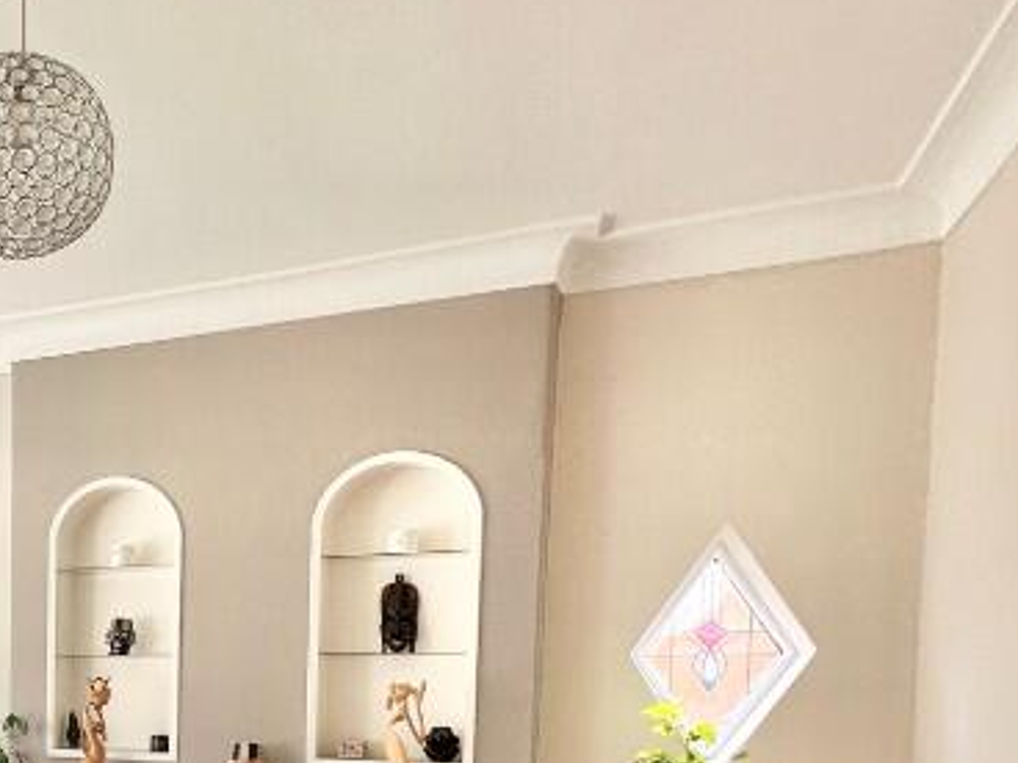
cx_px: -47
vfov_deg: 33.7
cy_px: 757
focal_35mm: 39
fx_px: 1147
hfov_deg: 40.5
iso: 64
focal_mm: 2.22
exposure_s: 1/99
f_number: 2.2
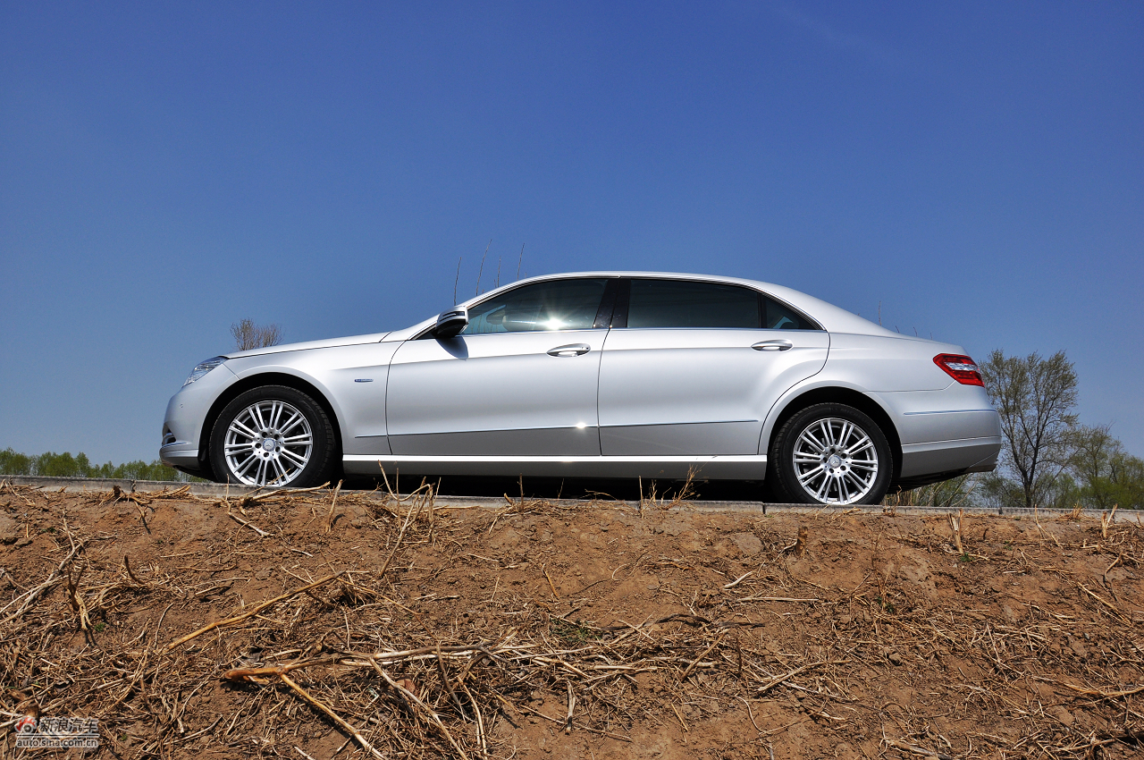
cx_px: 572
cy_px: 380
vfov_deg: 47.8
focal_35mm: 27
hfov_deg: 67.4
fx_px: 857
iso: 200
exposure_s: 1/800
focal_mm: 18
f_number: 14
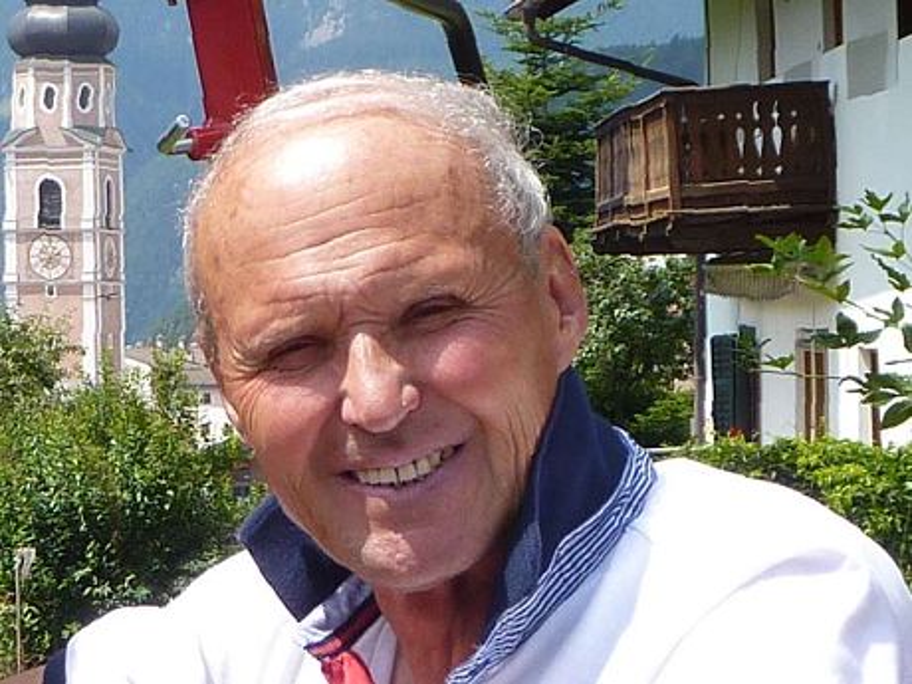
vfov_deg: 32.2
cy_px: 342
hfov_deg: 42.1
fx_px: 1186
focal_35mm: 45
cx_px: 456
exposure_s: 1/500
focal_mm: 6.1
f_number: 4
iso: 80
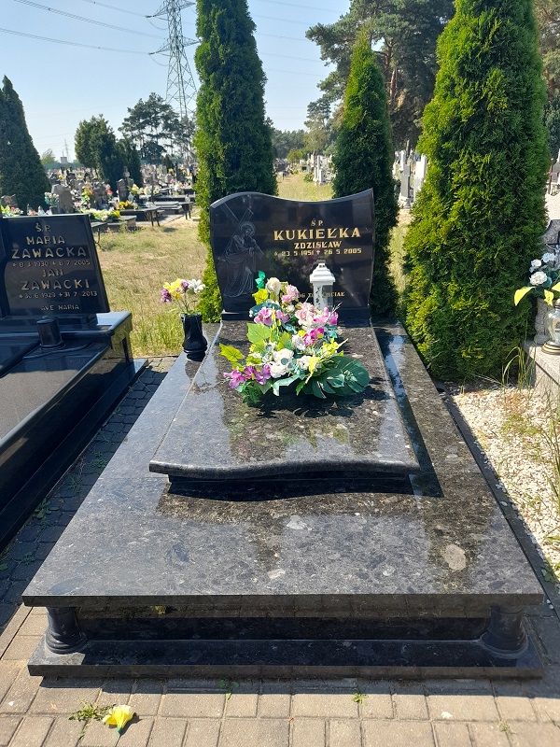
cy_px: 374
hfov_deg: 54.9
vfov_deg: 69.4
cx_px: 280
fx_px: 539
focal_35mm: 25
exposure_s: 1/236
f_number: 2
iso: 20
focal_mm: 4.6
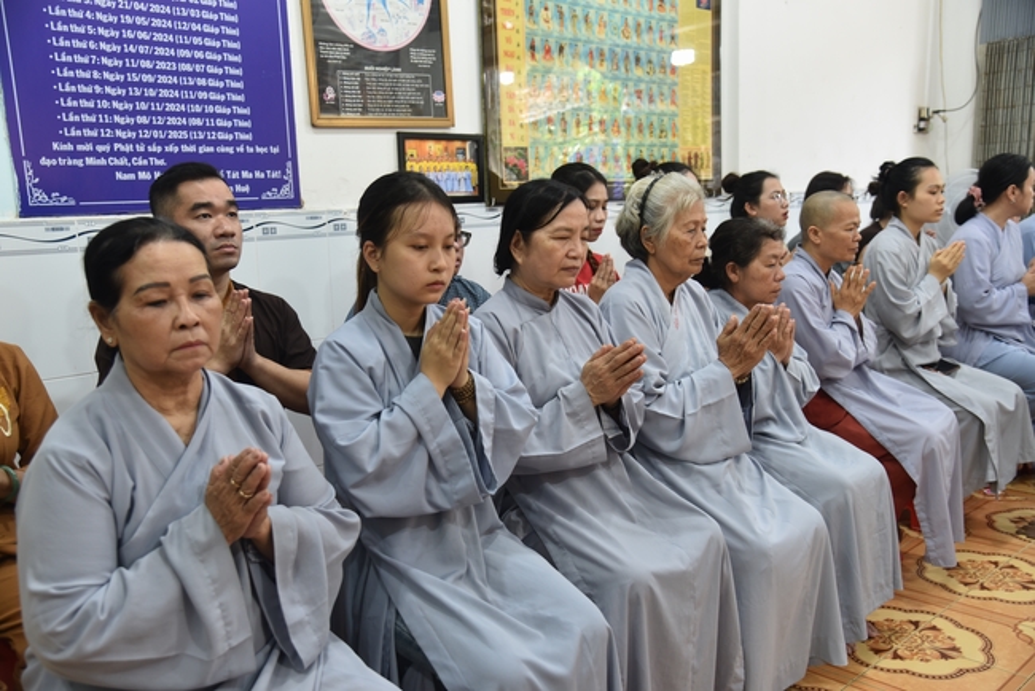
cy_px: 346
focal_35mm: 34
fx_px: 978
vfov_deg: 38.9
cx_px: 518
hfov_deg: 55.8
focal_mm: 34
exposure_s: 1/60
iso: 640
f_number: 4
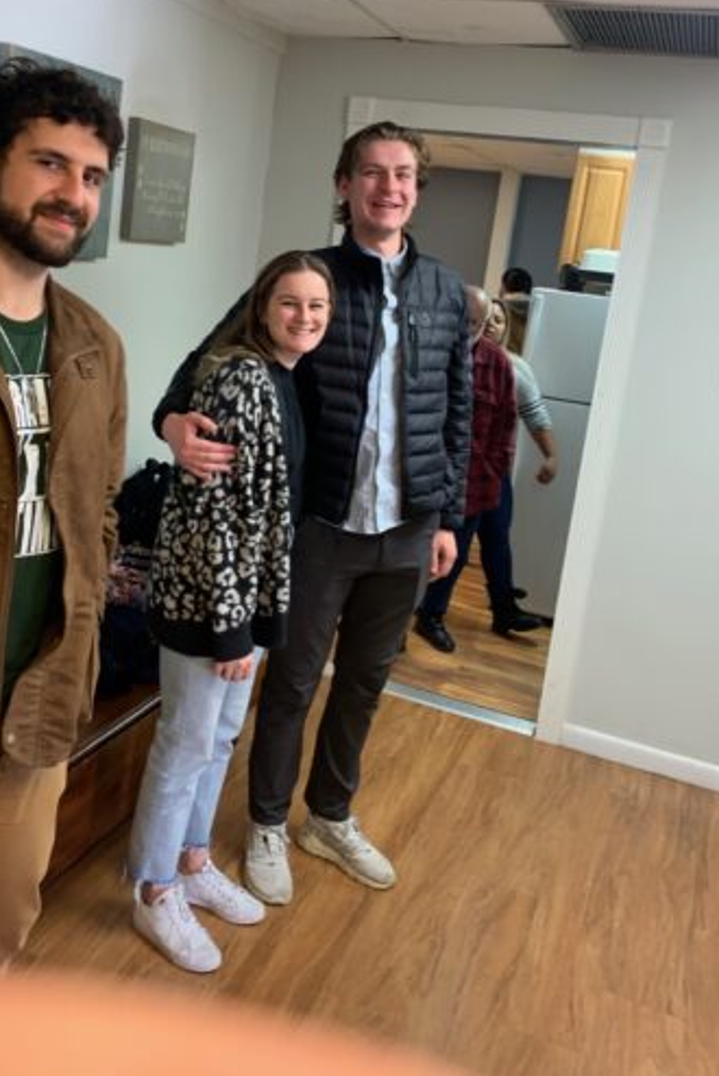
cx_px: 307
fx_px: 1047
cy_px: 405
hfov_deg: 37.8
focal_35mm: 35
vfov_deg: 53.8
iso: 100
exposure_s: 1/60
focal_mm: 4.25
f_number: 1.8
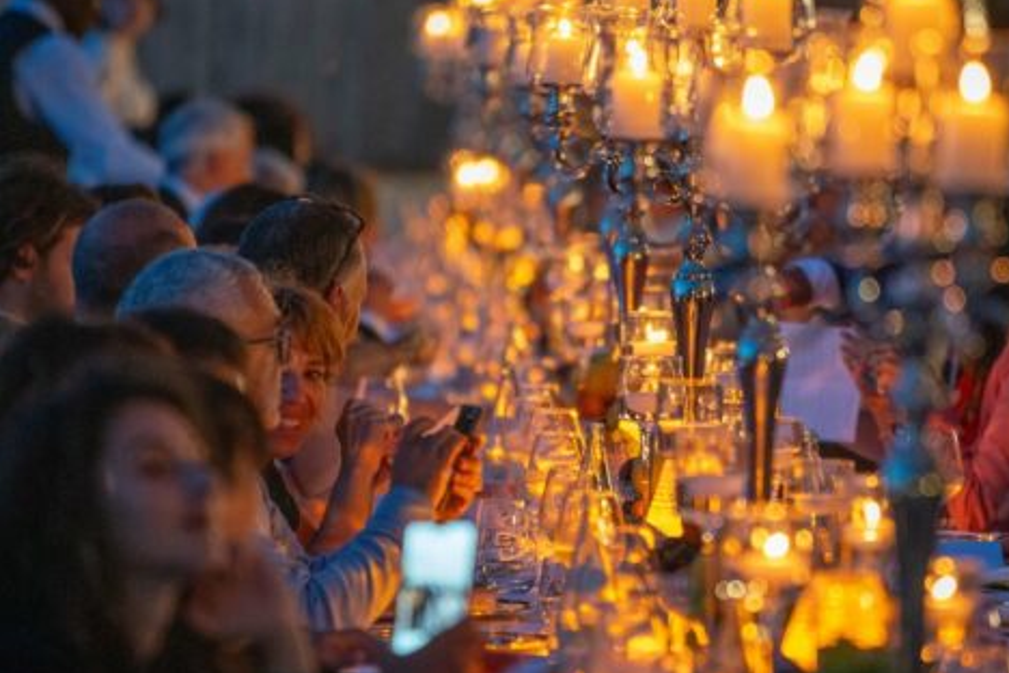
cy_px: 287
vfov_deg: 4.2
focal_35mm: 328
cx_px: 584
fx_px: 9192
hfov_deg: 6.3
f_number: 2.8
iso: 4000
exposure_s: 1/100
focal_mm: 200
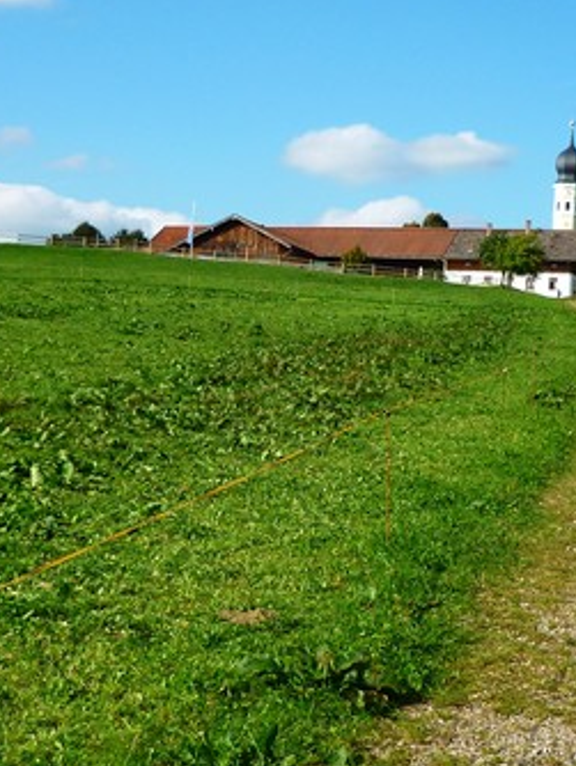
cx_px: 271
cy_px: 450
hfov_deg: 18.7
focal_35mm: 79
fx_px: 1750
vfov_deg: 24.7
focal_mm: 6.4
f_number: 3
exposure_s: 1/1000
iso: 80
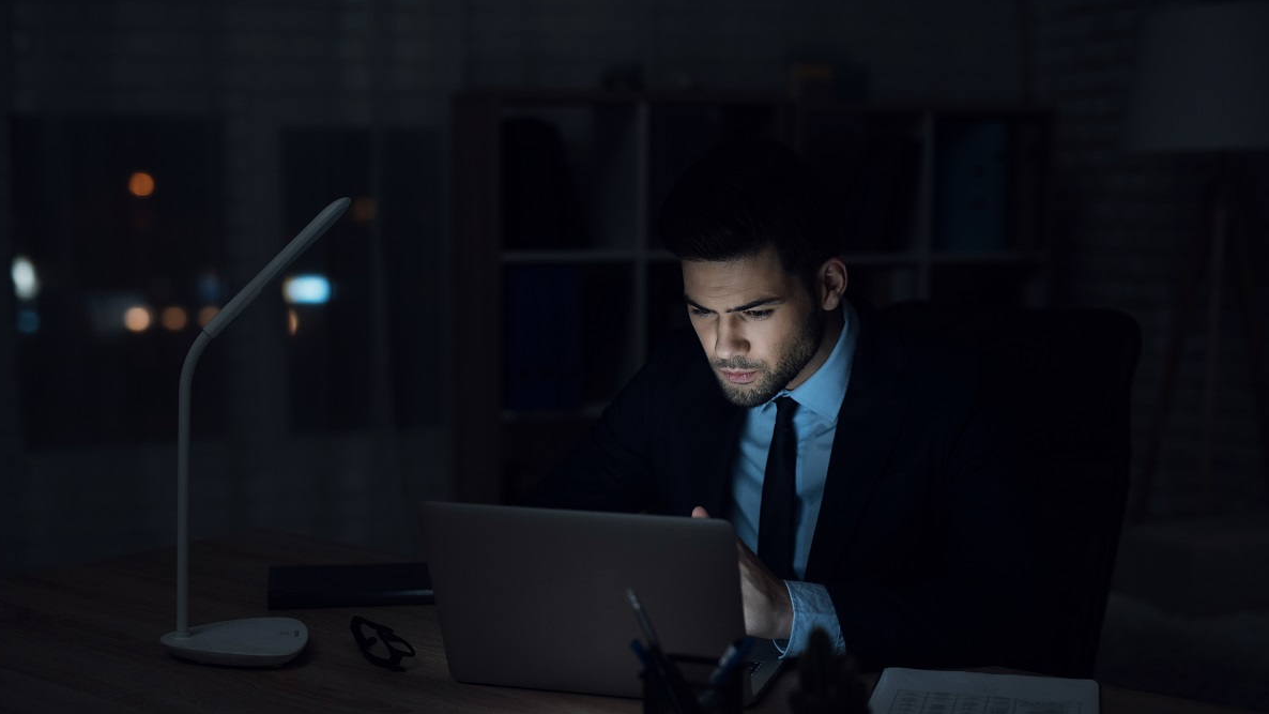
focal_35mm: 53
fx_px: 1783
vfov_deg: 22.6
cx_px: 631
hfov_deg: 39.2
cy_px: 407
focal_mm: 50
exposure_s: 1/100
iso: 500
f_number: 2
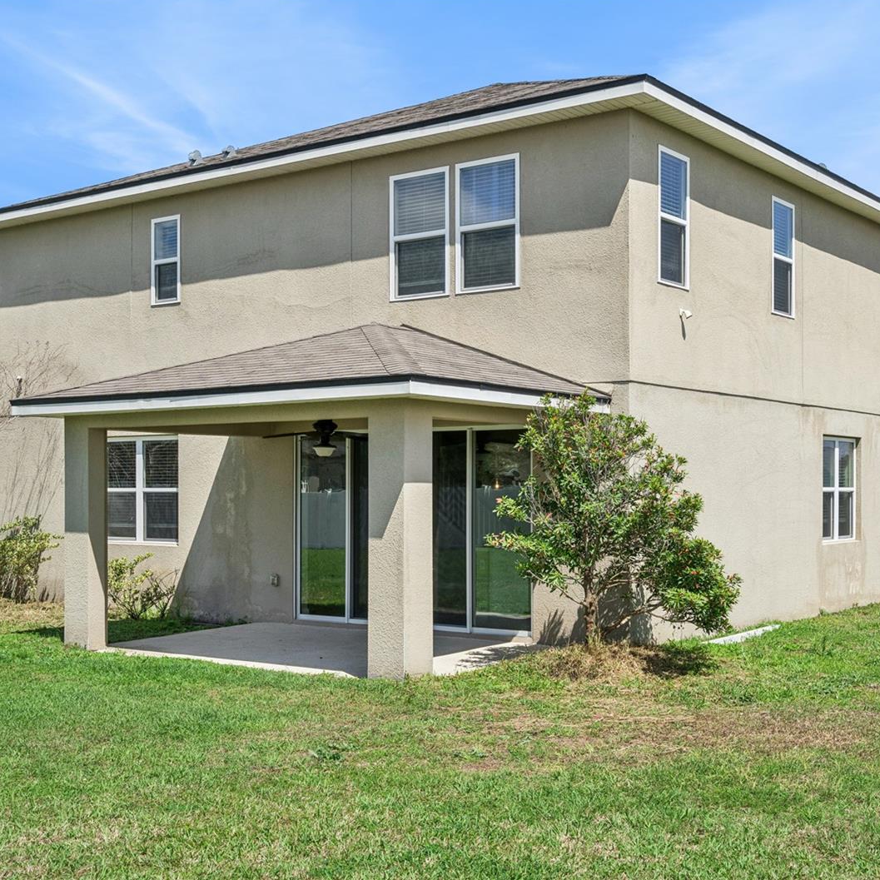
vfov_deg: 37.6
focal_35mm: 45
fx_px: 1294
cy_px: 437
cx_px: 479
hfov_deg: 37.5
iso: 400
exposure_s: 1/1000
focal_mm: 35
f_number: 9
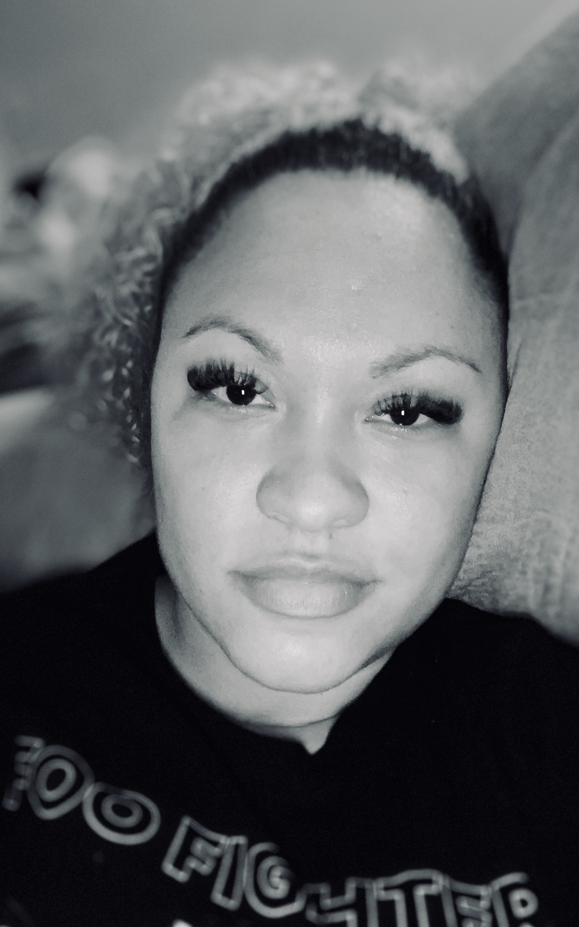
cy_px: 471
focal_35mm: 35
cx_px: 258
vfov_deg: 55.3
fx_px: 884
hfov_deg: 36.2
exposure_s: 1/16
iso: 200
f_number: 2.2
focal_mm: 2.87
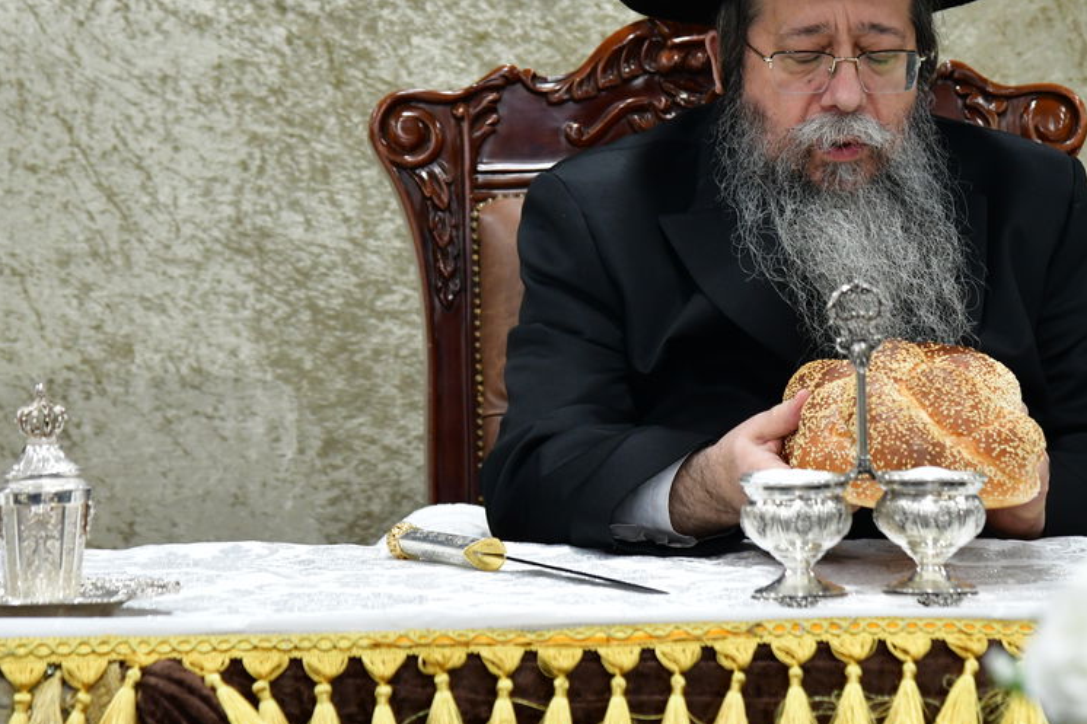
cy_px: 119
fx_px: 5554
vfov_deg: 7.4
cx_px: 734
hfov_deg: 11.2
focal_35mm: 184
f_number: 5.6
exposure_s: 1/100
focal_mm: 98
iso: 2000
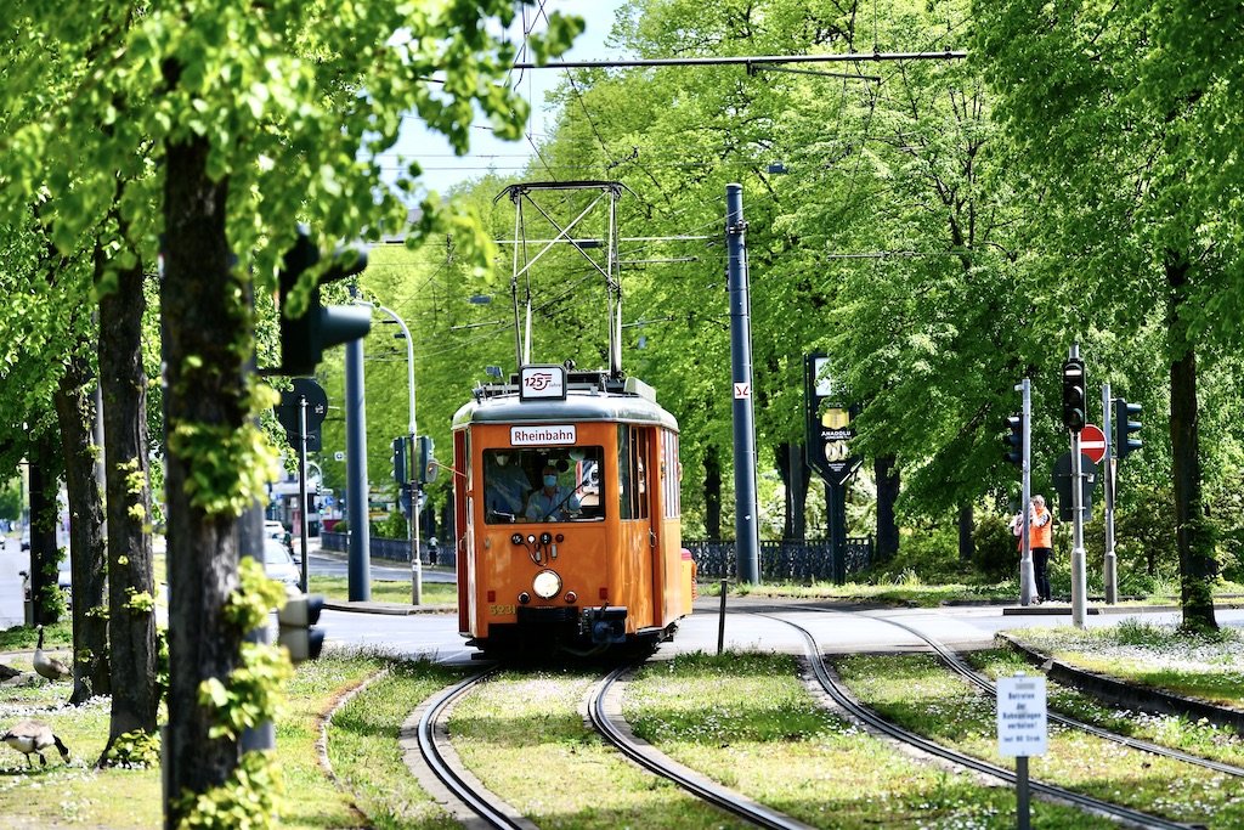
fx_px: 3629
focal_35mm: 105
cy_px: 415
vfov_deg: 13.0
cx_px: 622
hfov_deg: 19.5
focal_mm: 105
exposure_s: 1/1600
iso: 160
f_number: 2.8
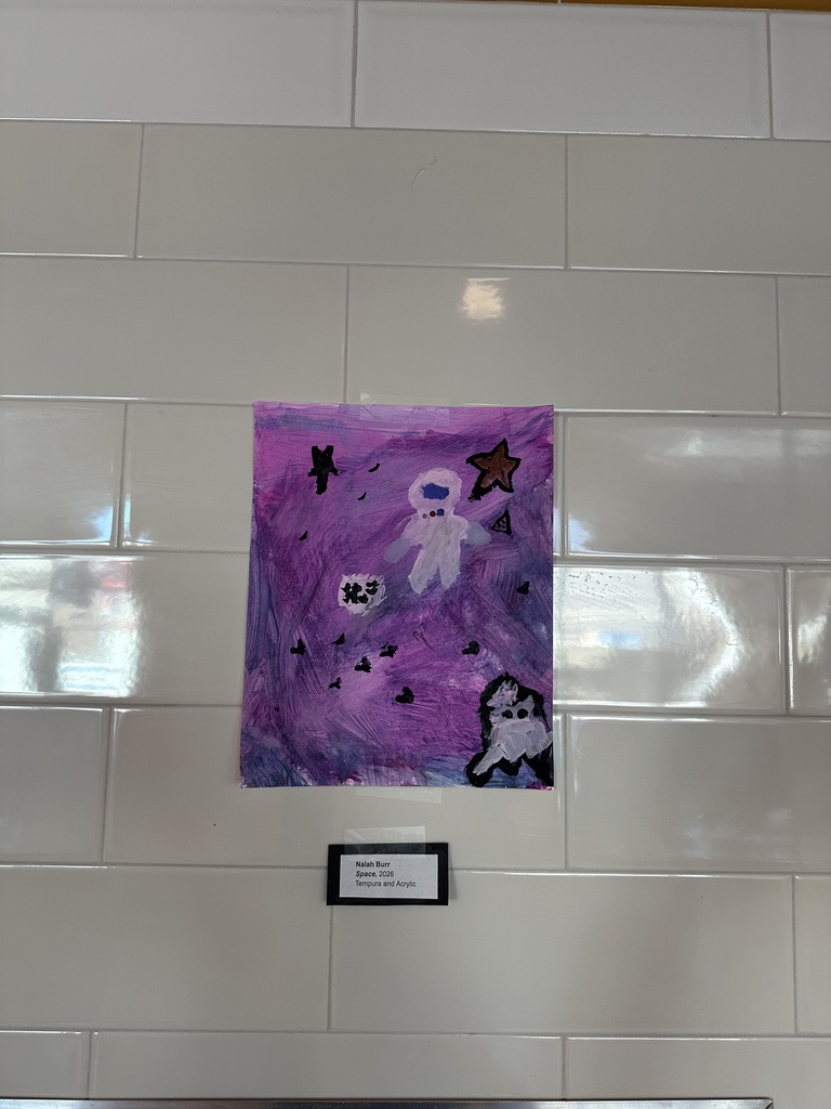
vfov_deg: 71.6
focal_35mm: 24
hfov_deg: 56.8
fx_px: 768
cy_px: 554
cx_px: 416
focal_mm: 6.86
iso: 125
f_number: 1.78
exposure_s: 1/120
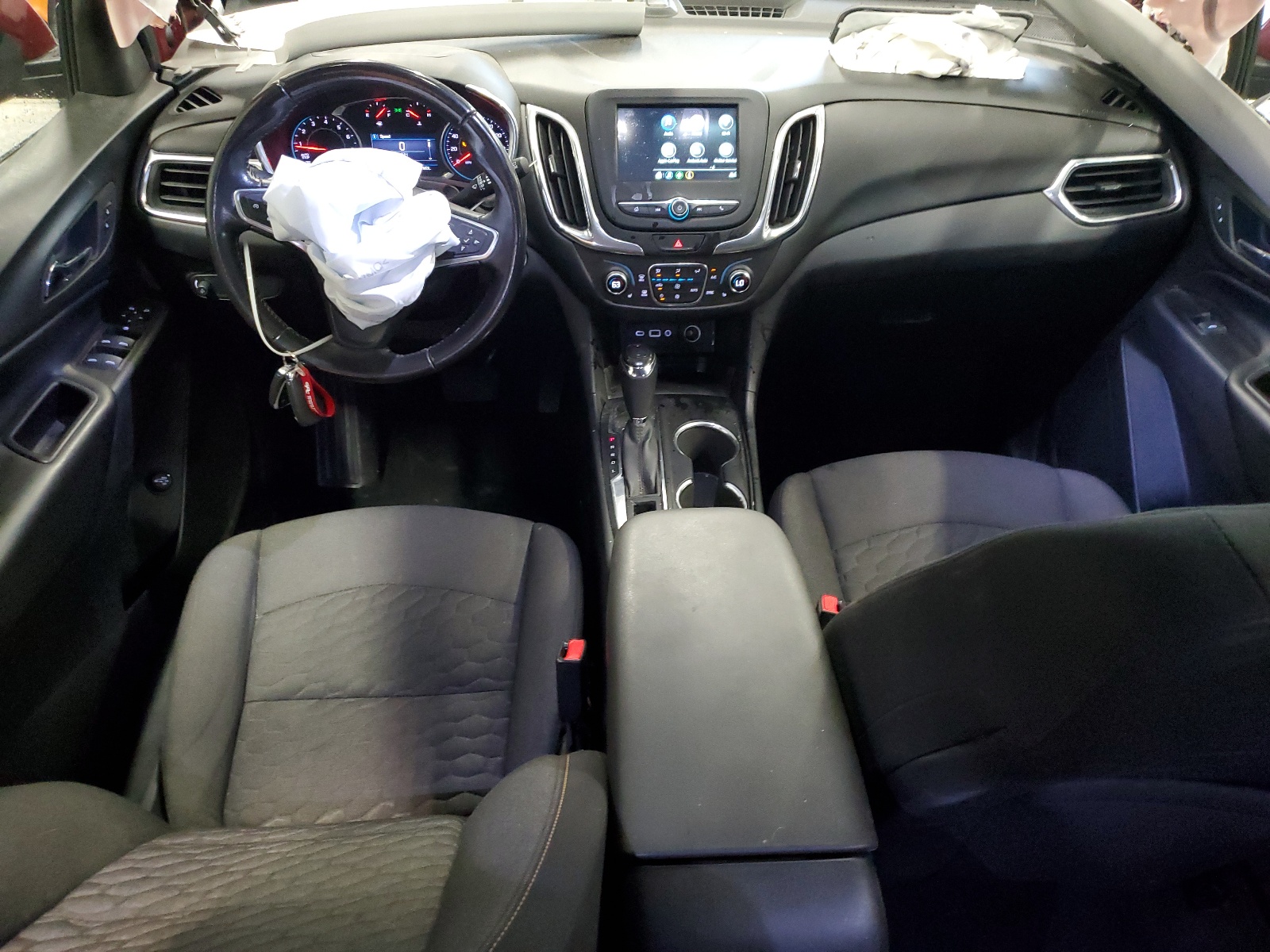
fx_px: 954
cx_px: 635
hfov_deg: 67.3
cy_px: 476
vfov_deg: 53.1
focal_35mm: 26
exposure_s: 1/15
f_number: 1.5
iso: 387
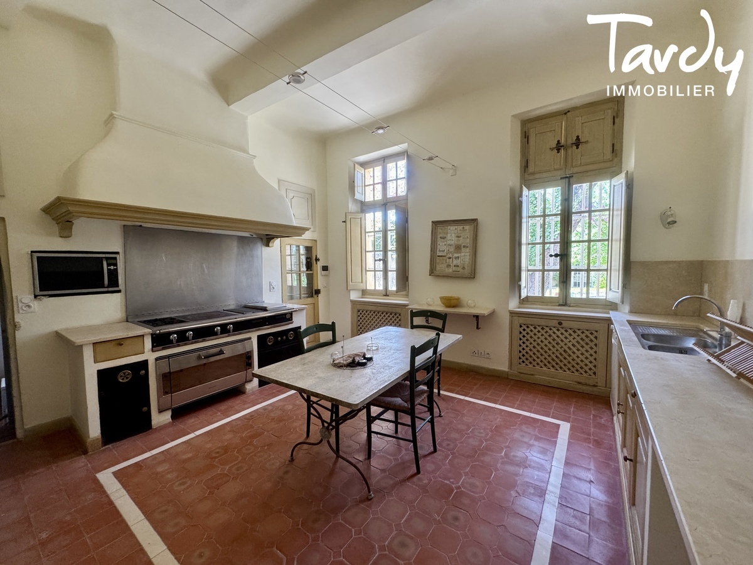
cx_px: 376
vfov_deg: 85.7
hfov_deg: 102.1
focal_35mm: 14
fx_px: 305
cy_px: 282
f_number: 2.2
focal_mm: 2.22
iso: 250
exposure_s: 1/99
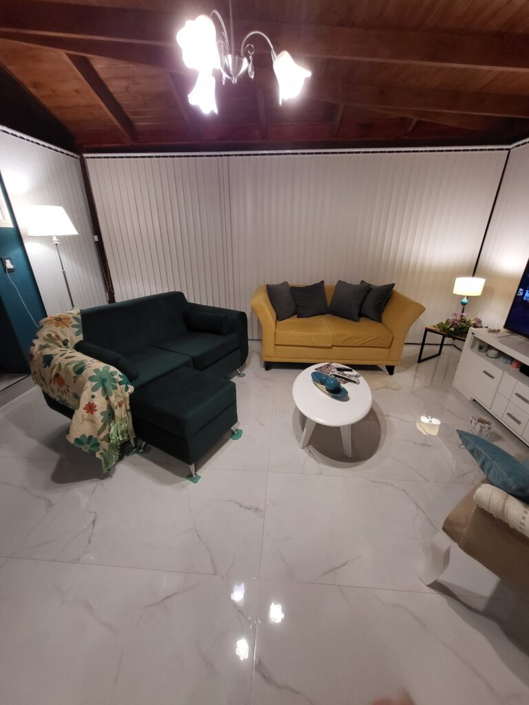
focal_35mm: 13
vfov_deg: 106.2
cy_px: 352
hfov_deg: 89.9
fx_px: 265
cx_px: 264
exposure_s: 1/50
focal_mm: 1.74
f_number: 2.2
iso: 320
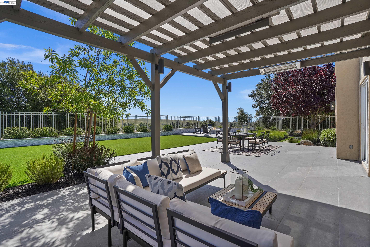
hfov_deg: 96.7
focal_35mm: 16
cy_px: 124
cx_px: 185
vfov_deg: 73.7
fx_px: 164
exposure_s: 1/80
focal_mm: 16
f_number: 8
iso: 100
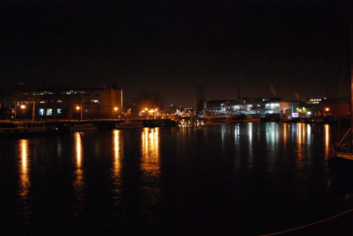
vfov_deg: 37.0
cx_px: 176
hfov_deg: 53.1
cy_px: 118
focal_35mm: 36
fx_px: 354
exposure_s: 1/4
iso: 1600
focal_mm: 24
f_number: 4.2
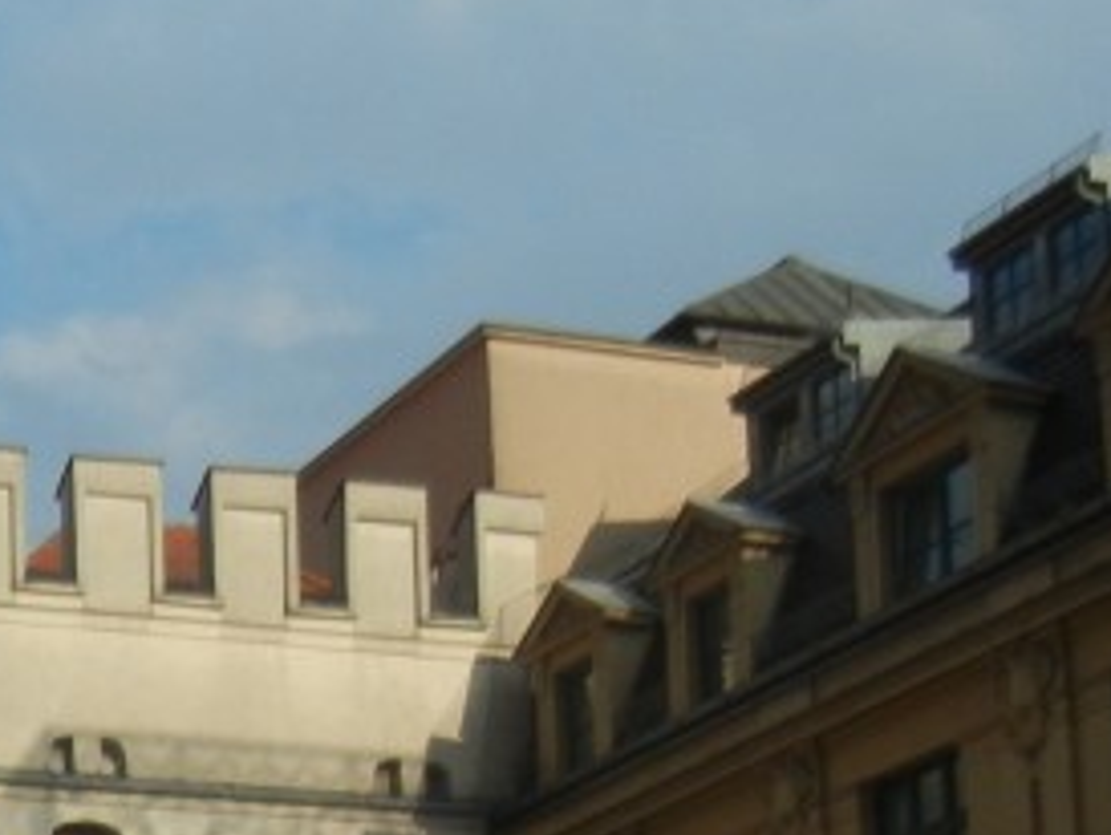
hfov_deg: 16.3
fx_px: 3598
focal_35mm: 112
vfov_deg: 12.6
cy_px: 1257
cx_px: -446
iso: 160
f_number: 7
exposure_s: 1/396
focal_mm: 5.4
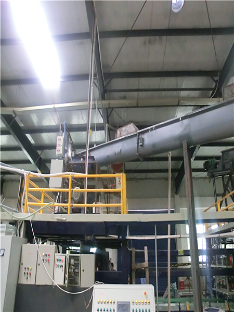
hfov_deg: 56.8
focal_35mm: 24
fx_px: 216
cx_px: 117
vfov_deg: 71.6
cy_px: 156
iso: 640
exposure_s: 1/60
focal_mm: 4.24
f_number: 3
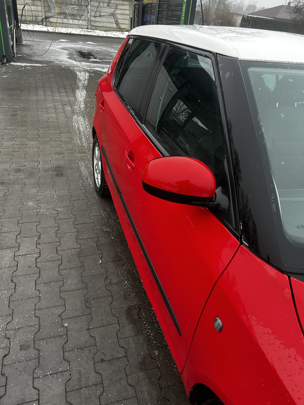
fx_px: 304
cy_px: 202
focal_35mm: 26
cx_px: 152
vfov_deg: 67.3
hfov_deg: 53.1
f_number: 1.5
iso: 100
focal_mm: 5.7
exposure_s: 1/121
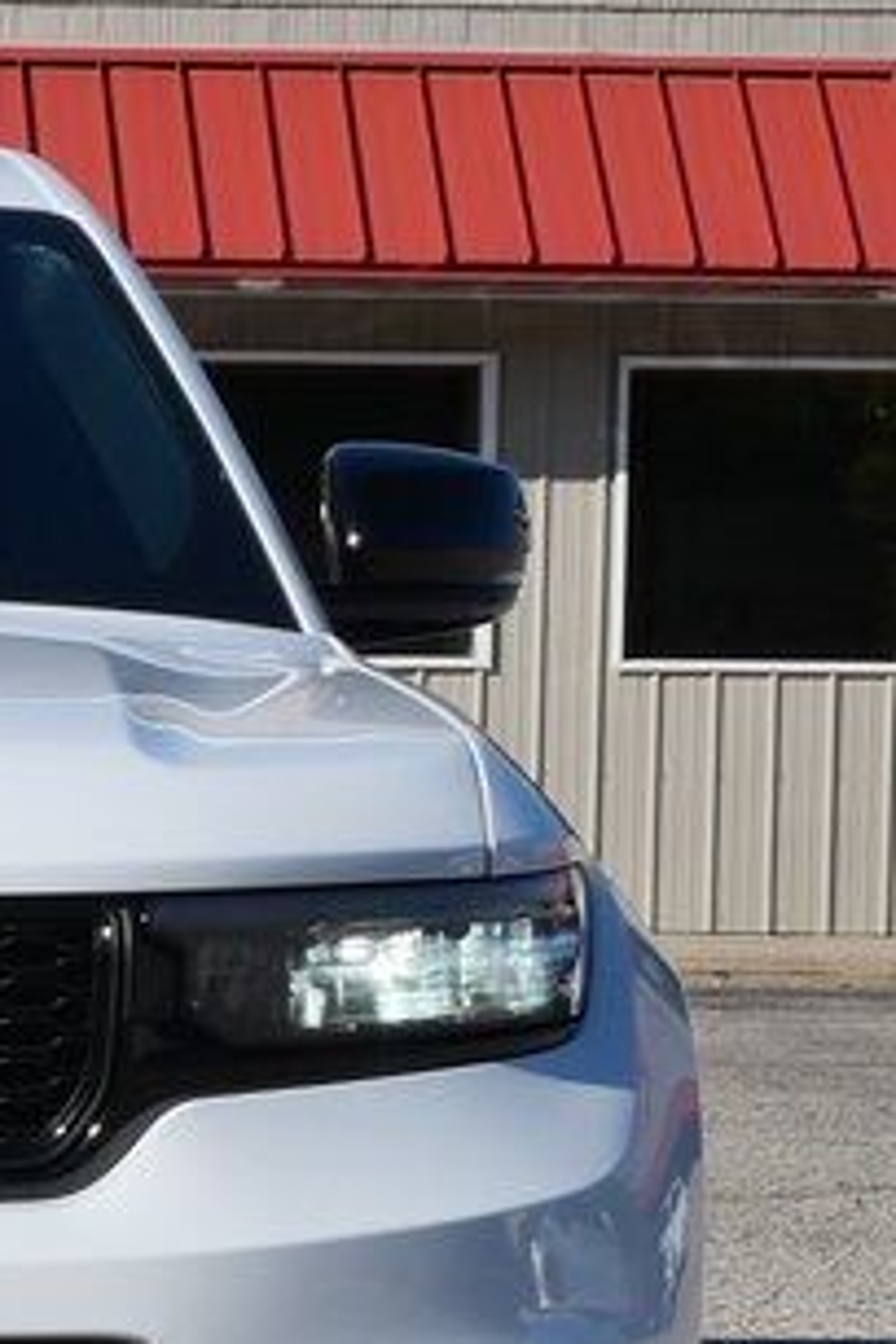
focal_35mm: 160
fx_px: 5973
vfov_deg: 12.7
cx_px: -611
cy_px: 1212
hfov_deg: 8.3
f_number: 11
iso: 200
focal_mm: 23
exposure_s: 1/400
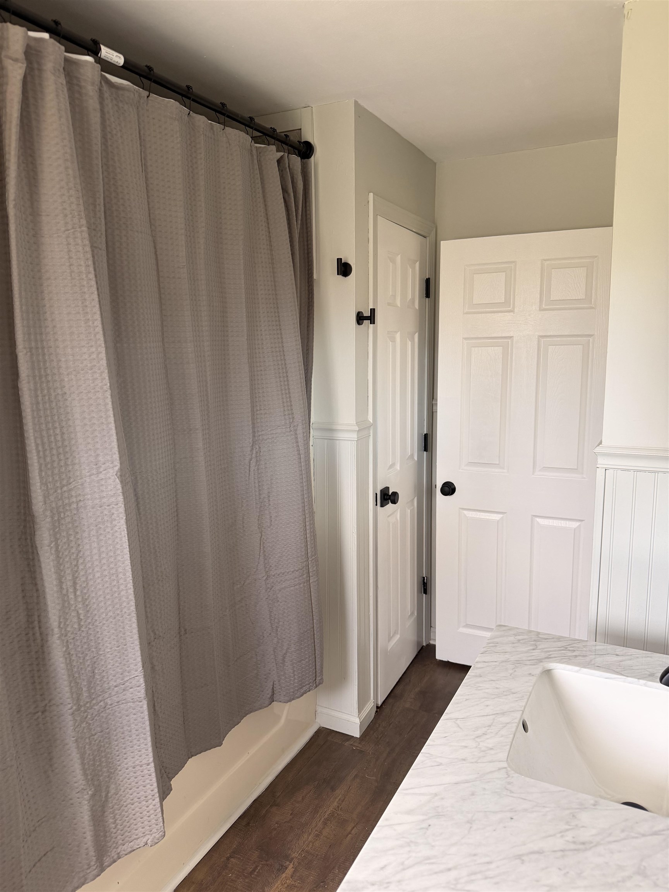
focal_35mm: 24
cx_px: 334
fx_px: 618
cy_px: 446
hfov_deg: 56.8
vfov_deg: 71.6
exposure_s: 1/100
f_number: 1.78
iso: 200
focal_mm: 6.76
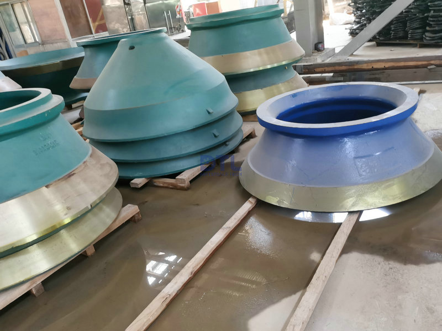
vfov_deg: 53.1
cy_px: 166
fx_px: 332
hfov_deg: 67.3
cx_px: 221
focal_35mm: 26
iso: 500
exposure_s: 1/100
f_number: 1.8
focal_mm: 5.58
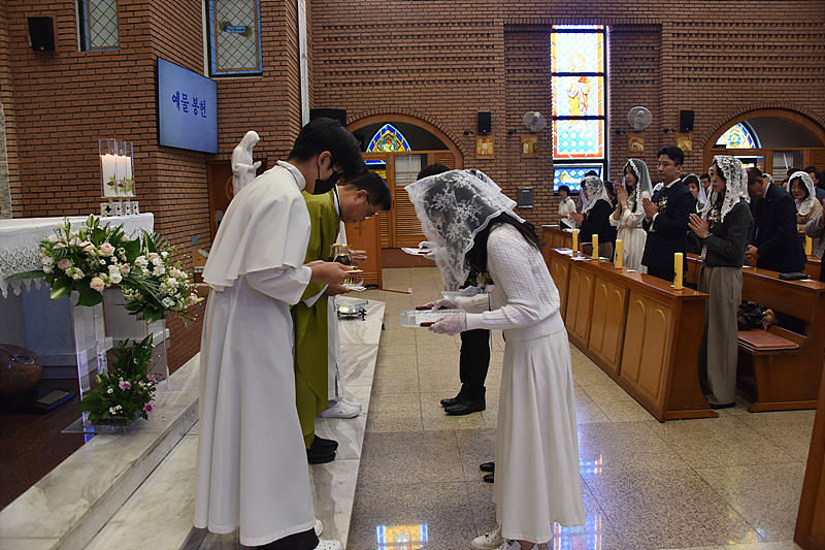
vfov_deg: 46.4
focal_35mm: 28
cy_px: 275
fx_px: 641
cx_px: 412
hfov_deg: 65.5
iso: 1400
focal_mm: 28
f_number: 4.5
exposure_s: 1/125
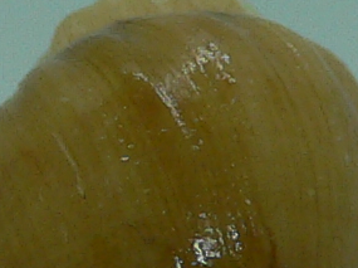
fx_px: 2562
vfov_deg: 6.0
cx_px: 109
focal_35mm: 248
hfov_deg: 8.0
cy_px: 262
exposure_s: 1/80
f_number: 2.8
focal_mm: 4.6
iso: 80
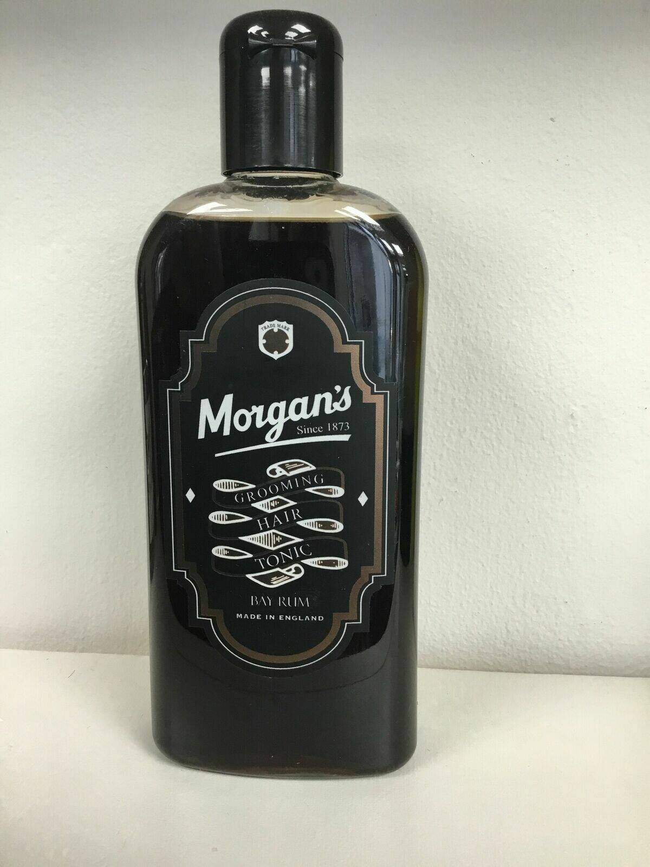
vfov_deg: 58.4
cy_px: 434
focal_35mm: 31
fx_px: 776
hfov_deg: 45.4
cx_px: 325
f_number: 2.4
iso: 64
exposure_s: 1/33
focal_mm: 3.3
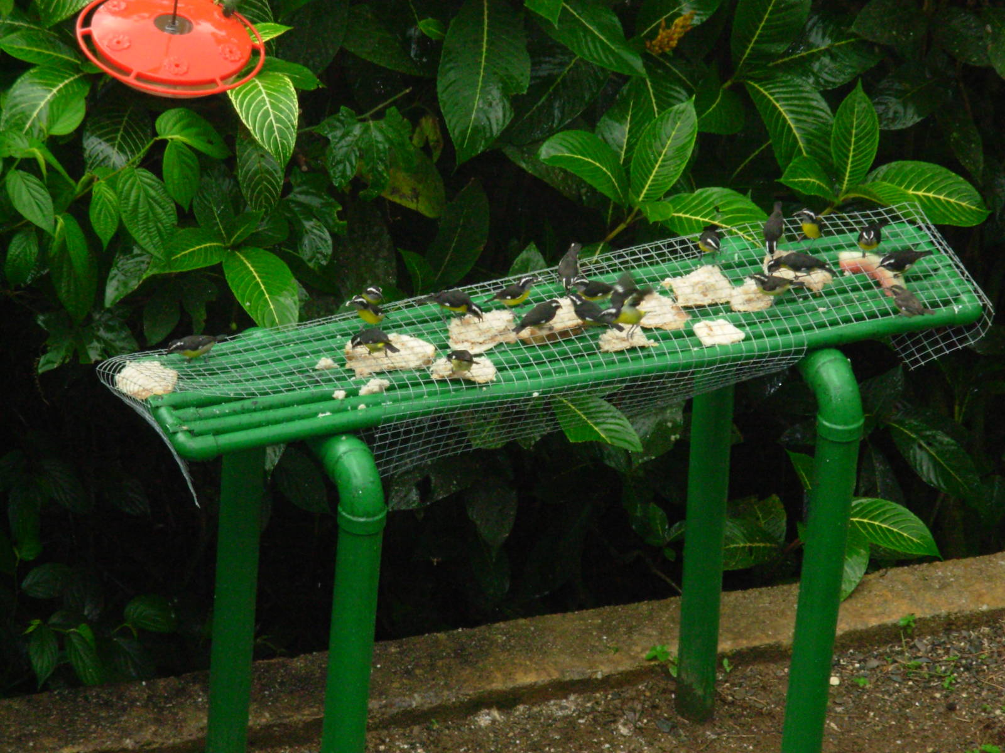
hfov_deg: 10.4
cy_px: 376
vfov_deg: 7.8
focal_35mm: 190
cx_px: 502
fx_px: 5516
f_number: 5
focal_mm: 31.4
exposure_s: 1/395
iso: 200
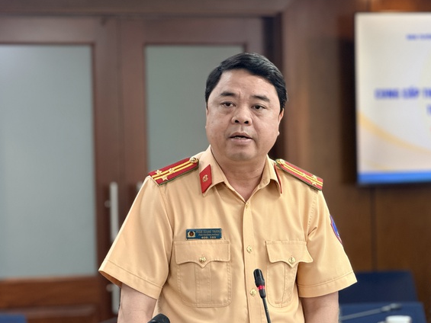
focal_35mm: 136
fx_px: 1694
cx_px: 232
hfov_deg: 14.5
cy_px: 165
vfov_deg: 10.9
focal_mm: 15.66
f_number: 2.8
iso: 250
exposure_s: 1/100
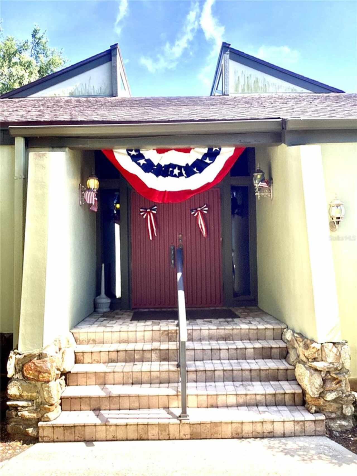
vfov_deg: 58.3
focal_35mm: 31
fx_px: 426
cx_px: 178
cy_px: 238
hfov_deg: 45.5
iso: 25
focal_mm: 3.3
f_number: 2.4
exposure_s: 1/436
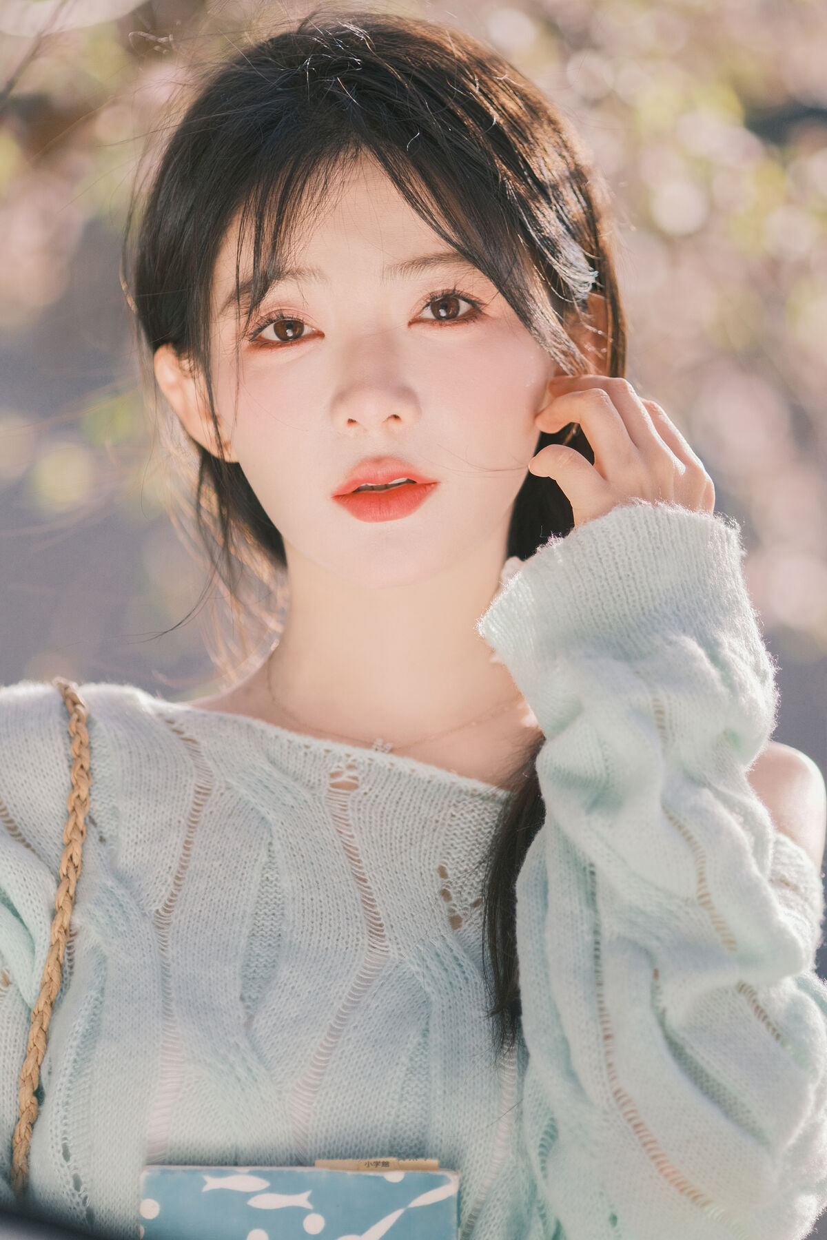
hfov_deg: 6.8
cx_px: 414
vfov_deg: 10.1
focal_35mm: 203
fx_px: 6994
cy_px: 620
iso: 1000
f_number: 2
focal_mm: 135
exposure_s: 1/3200
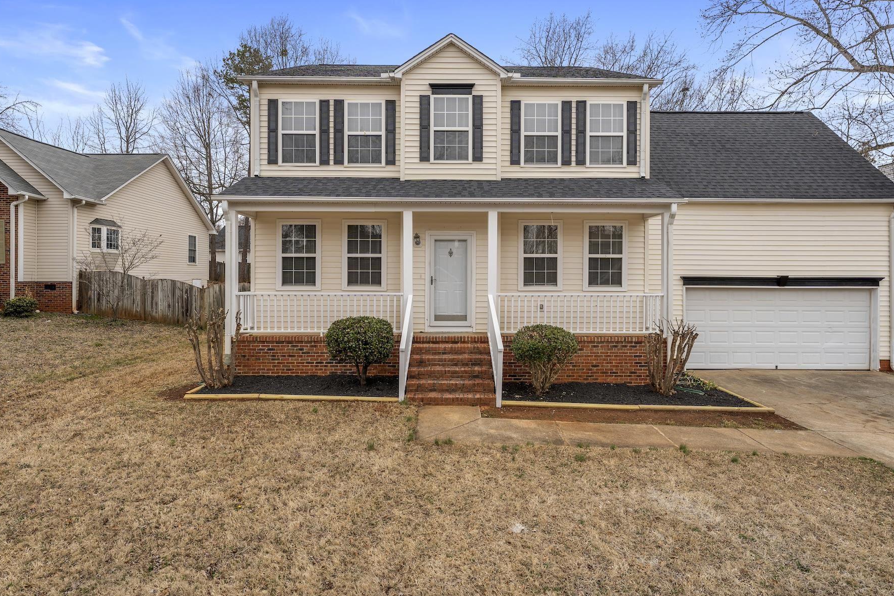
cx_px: 456
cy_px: 279
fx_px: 469
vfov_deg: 64.8
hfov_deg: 87.2
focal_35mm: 19
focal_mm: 16.8
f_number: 6.3
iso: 100
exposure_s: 1/125
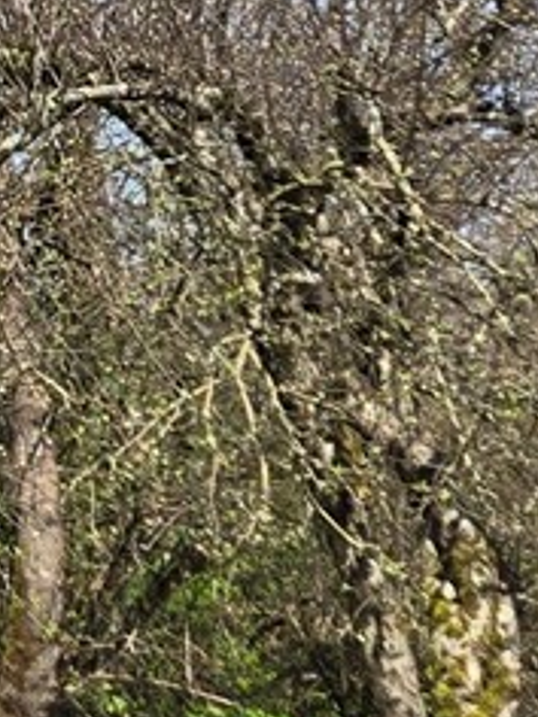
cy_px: -286
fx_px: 3233
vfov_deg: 12.2
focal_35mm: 156
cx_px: -1040
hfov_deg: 8.2
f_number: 1.8
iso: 25
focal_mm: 5.4
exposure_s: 1/1418
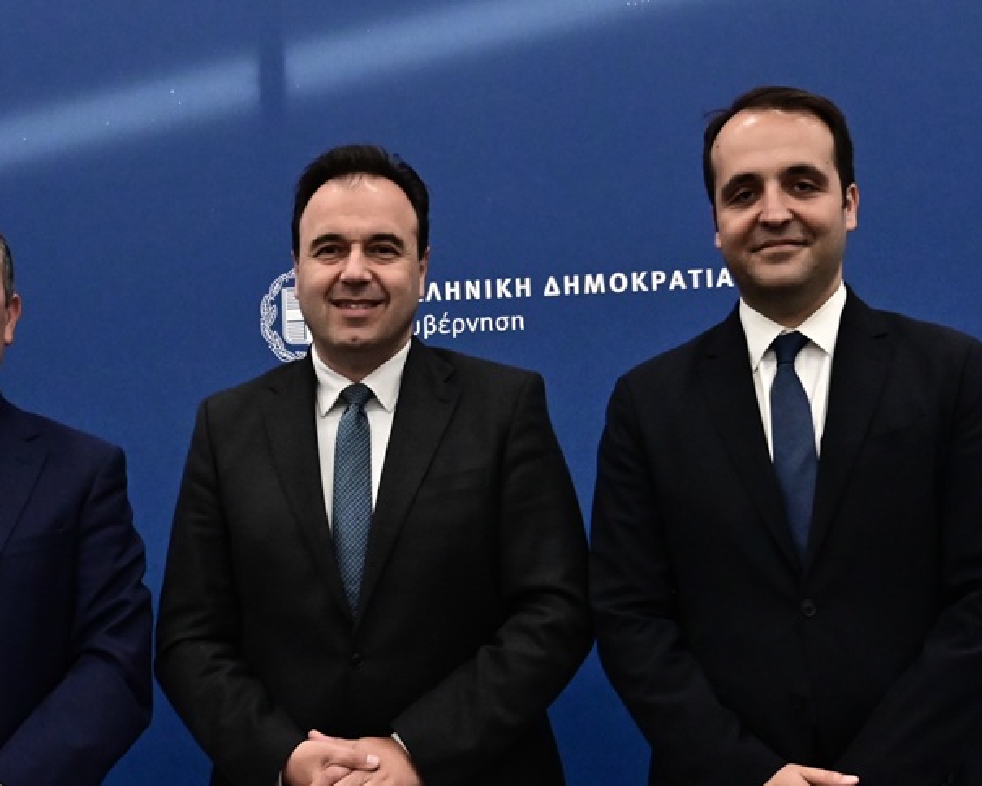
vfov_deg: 22.8
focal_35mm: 67
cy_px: 466
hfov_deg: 28.3
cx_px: 416
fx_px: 1947
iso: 3200
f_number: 4
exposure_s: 1/320
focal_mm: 24
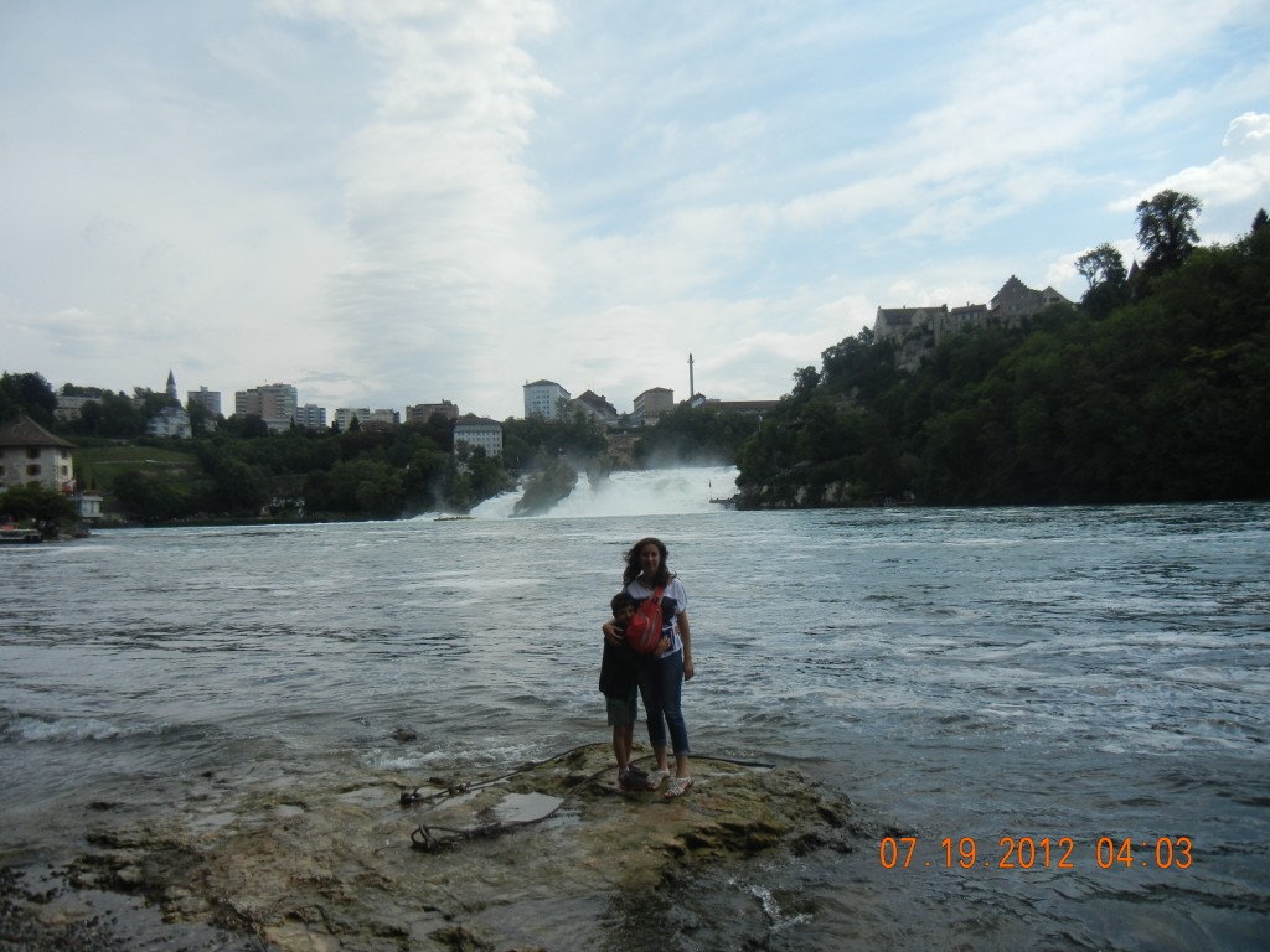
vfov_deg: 46.8
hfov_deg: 60.0
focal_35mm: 30
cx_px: 635
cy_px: 476
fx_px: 1101
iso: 160
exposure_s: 1/604
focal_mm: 5.4
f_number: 7
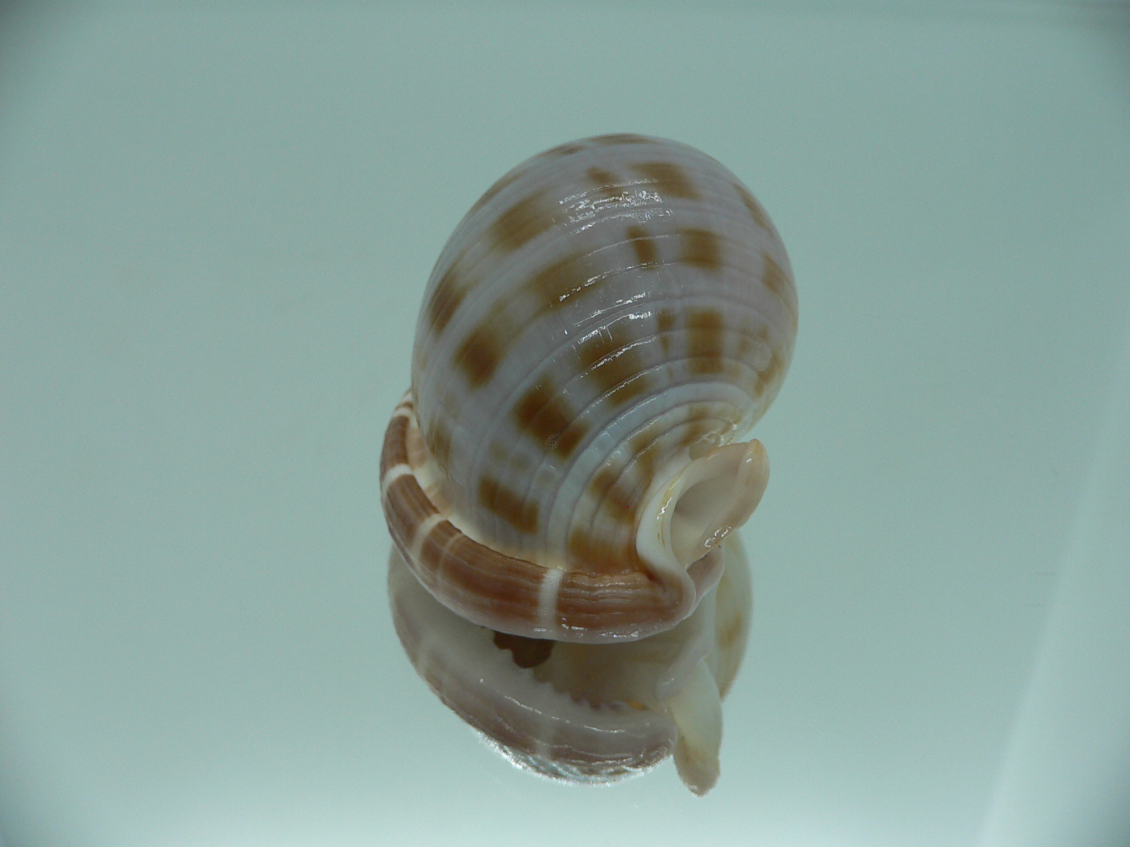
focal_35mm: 35
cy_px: 424
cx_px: 565
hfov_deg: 52.6
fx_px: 1143
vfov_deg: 40.7
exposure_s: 1/60
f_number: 2.8
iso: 80
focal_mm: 4.6
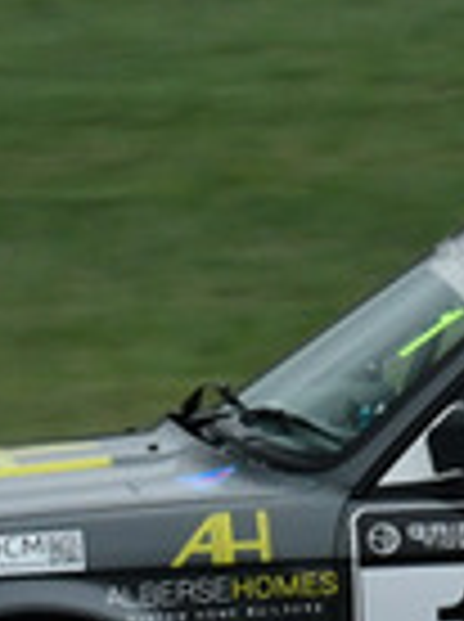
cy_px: -9
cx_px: 626
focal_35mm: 1007
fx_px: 18053
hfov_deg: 1.5
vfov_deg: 2.0
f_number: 11
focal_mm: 120
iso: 1600
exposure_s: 1/400
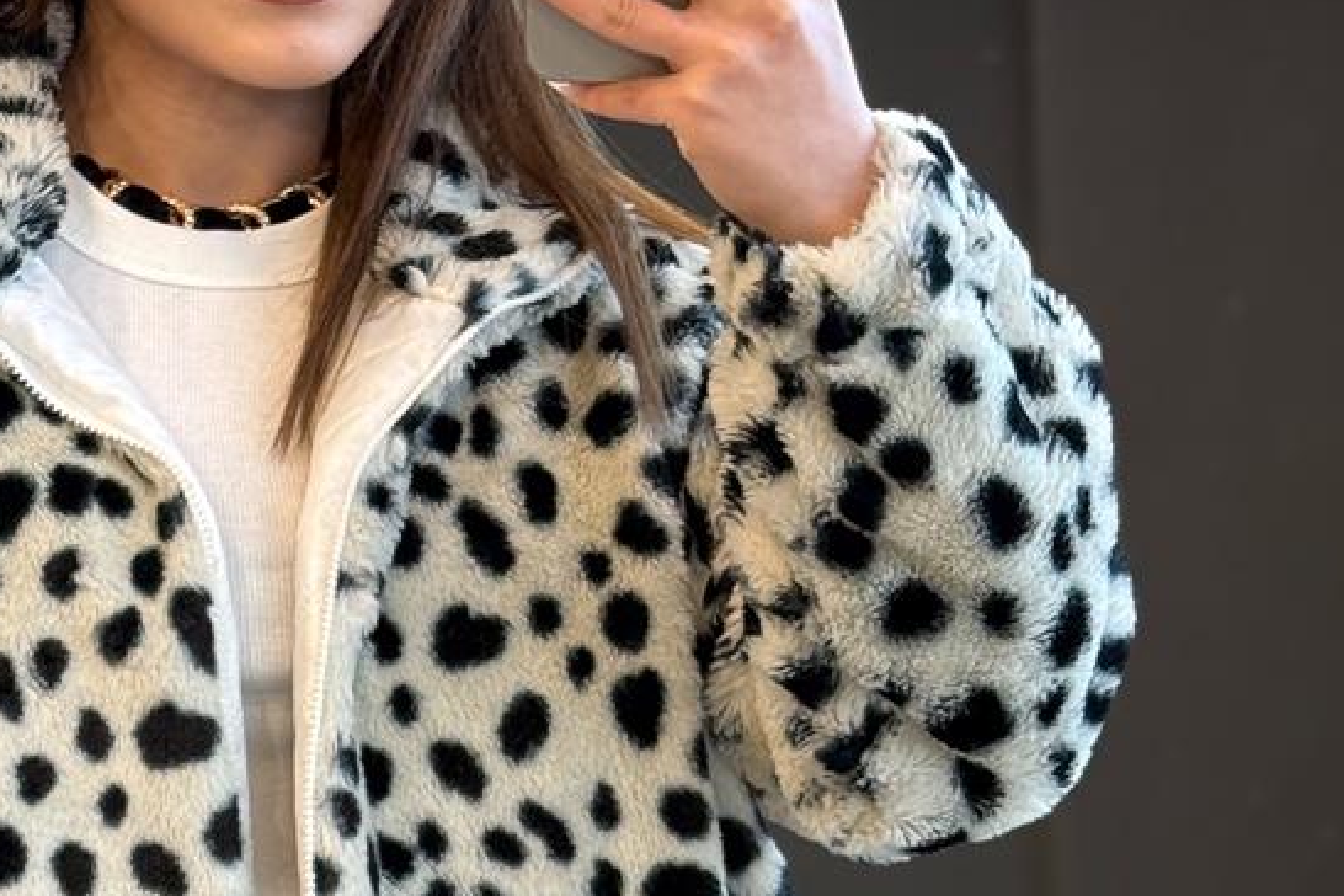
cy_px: 843
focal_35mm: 122
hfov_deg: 16.7
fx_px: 4554
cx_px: 273
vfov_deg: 11.2
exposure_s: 1/50
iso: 160
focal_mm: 6.76
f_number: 1.78
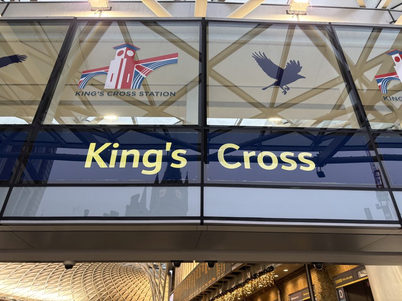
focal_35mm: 26
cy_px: 150
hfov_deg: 67.3
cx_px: 201
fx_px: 302
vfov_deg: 53.1
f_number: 1.6
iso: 125
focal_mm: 5.96
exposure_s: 1/50
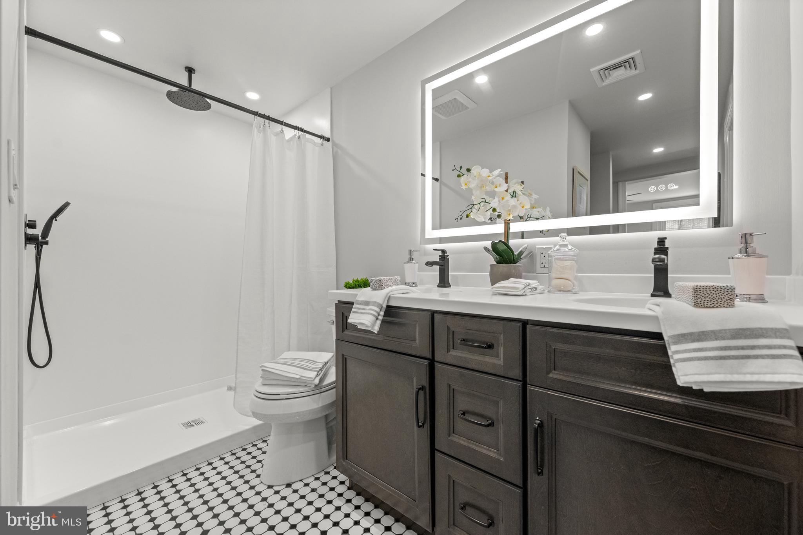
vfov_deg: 81.2
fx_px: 312
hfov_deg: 104.3
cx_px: 402
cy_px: 268
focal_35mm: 14
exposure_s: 1/80
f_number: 5.6
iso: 2000
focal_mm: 14
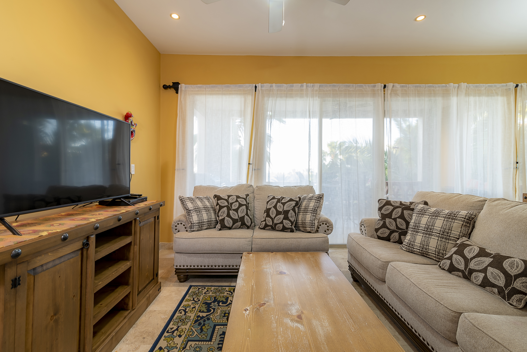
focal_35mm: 16
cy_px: 176
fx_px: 234
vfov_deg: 73.8
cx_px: 264
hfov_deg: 96.7
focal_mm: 16
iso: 200
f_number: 11
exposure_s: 1/1.25
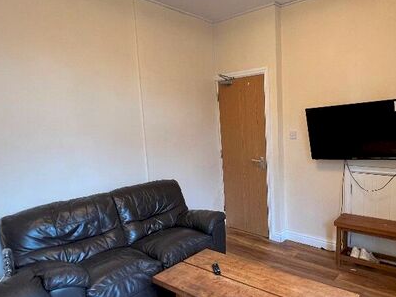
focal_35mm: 23
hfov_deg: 71.1
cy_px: 162
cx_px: 273
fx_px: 263
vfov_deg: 58.8
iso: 250
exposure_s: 1/71
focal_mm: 1.57
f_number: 1.8
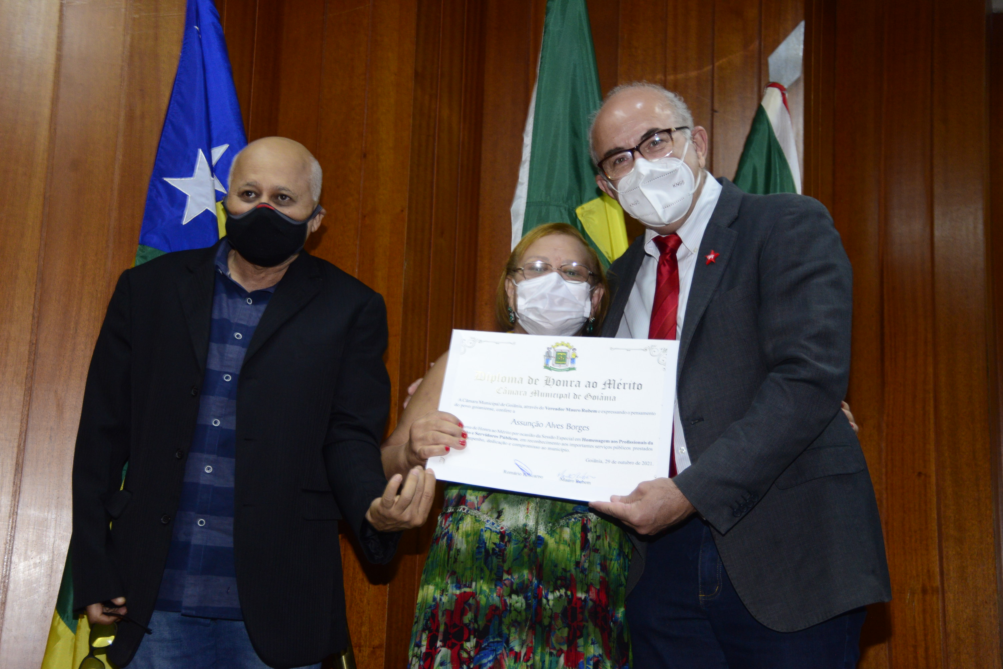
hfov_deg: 39.6
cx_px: 502
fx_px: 1394
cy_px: 334
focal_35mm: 50
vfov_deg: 27.0
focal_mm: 50
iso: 2500
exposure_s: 1/125
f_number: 4.8
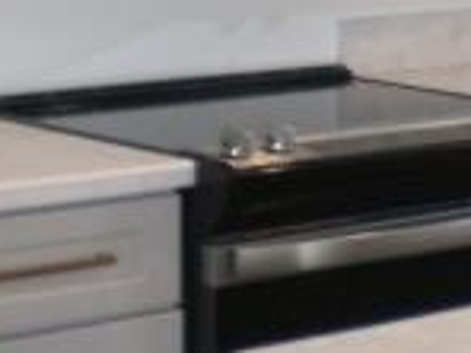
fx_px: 2231
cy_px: -137
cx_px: 576
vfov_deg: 8.9
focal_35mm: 164
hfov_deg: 11.8
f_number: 3.1
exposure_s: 1/60
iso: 200
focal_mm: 6.3
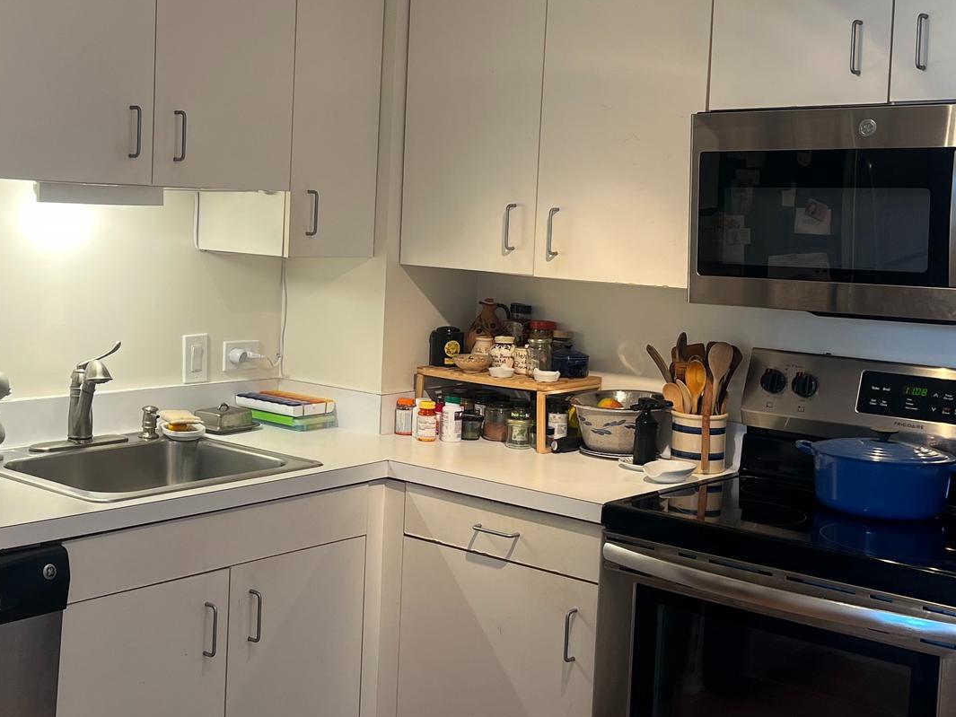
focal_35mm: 50
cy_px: 311
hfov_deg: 38.0
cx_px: 367
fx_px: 1381
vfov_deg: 29.1
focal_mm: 5.1
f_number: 1.6
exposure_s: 1/60
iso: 64
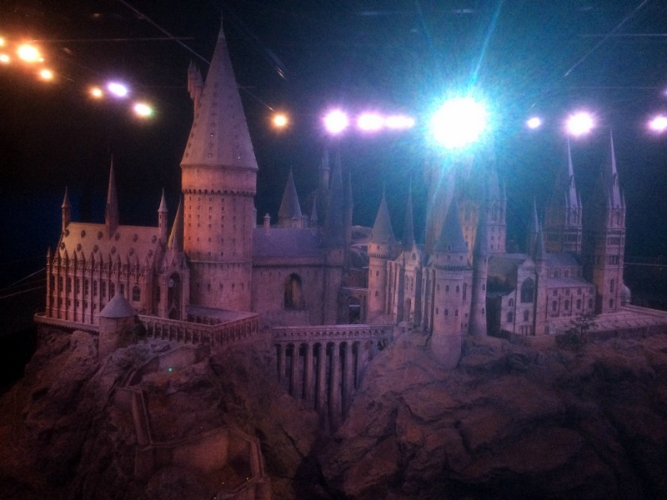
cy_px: 250
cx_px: 334
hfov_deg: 60.0
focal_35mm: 30
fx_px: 578
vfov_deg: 46.8
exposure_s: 1/30
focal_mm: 4.12
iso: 250
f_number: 2.2
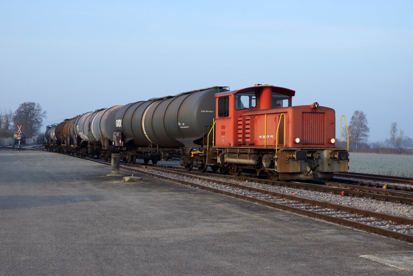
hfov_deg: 37.9
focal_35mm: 52
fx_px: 602
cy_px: 138
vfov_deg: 25.8
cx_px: 206
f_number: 5.6
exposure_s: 1/200
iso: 100
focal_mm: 35
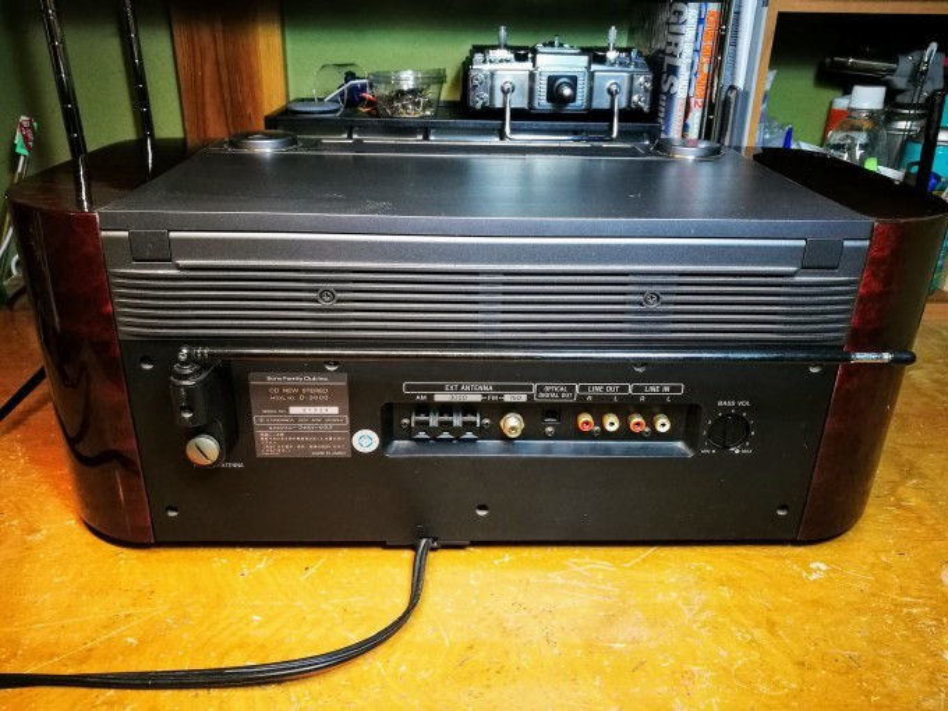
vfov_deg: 51.4
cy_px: 356
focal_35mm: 27
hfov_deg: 65.3
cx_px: 474
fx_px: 739
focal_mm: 4.5
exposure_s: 1/30
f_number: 2.2
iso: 320
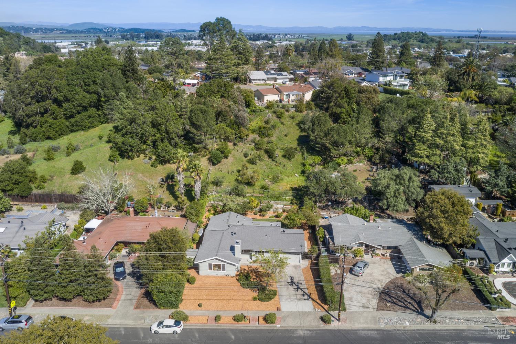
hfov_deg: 65.5
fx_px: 401
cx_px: 258
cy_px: 172
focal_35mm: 28
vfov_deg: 46.4
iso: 100
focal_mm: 10.3
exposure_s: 1/120
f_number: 3.5
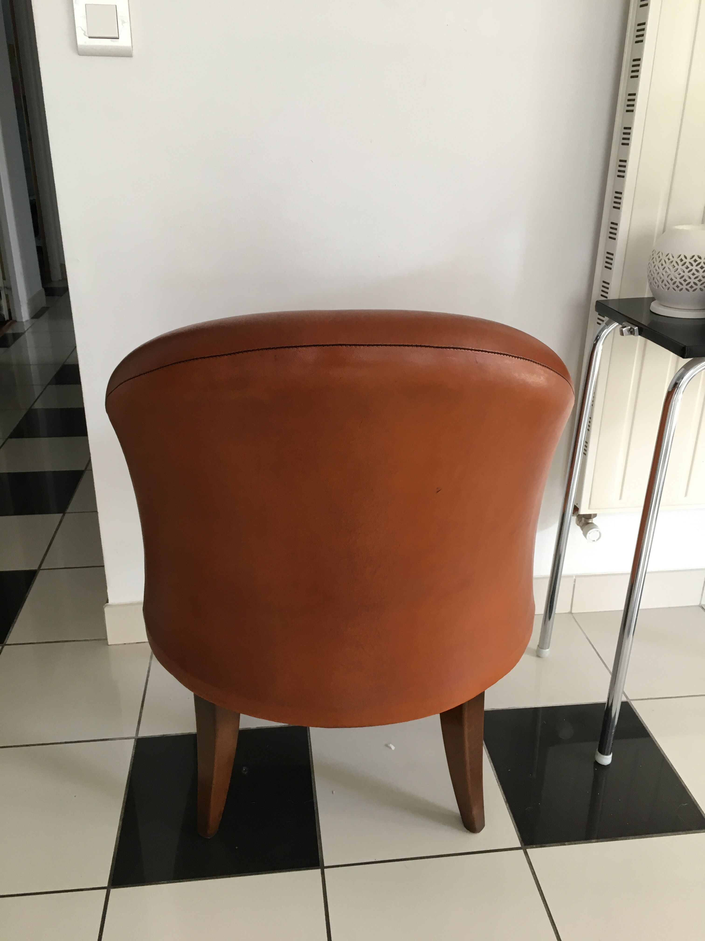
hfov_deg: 48.2
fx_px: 787
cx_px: 352
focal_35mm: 29
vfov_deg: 61.7
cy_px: 470
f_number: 2.2
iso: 80
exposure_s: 1/33
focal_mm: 4.15
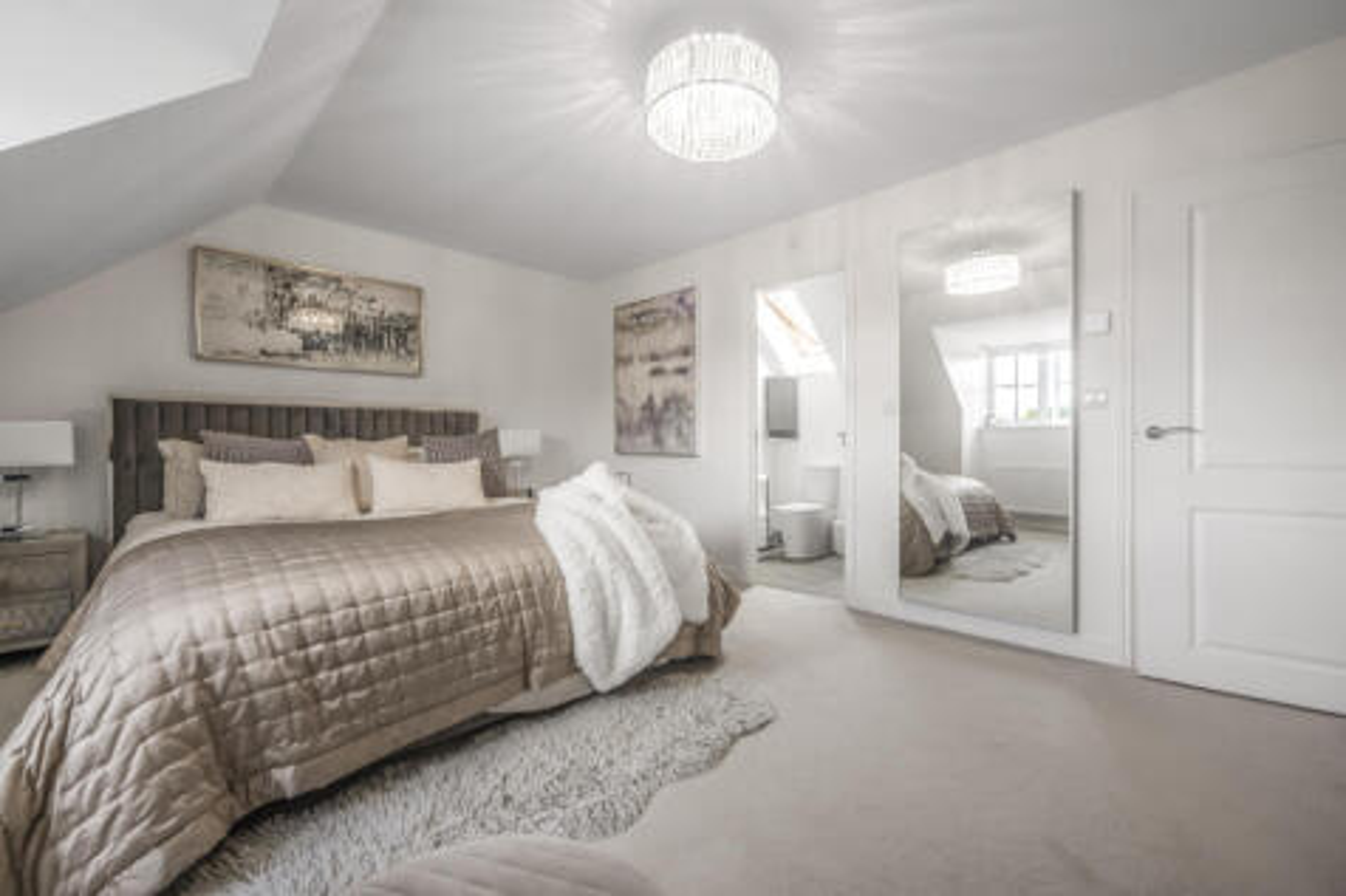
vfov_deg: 77.3
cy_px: 448
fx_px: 561
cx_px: 673
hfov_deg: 100.4
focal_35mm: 15
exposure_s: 1/100
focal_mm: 15
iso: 400
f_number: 5.6
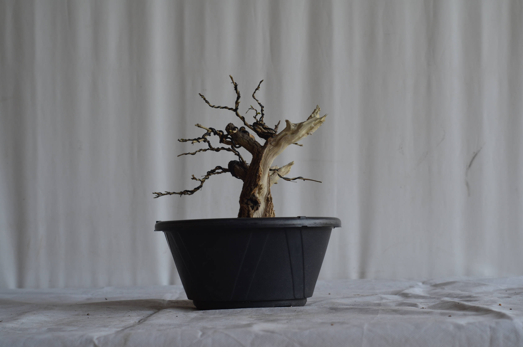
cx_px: 262
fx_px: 1087
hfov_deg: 27.0
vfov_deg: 18.1
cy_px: 174
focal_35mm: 75
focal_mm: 50
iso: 250
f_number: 5.6
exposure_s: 1/125
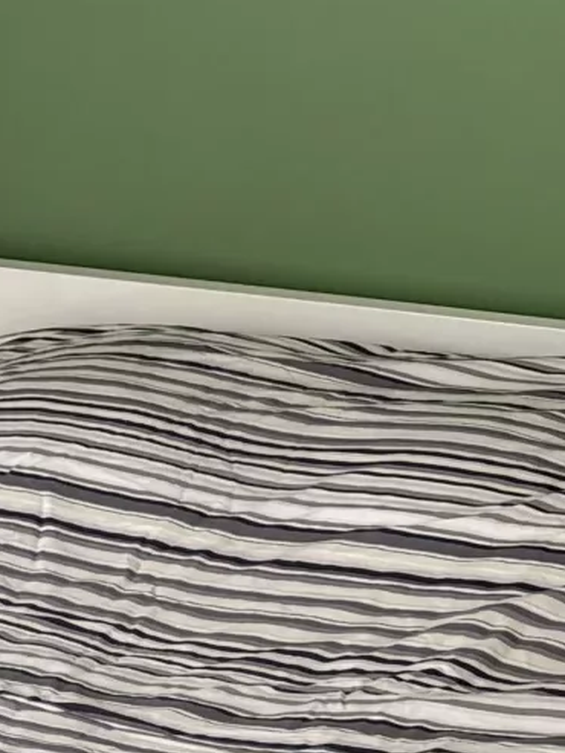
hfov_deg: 10.8
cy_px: 66
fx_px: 2937
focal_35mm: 135
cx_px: 681
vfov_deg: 14.5
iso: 125
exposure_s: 1/121
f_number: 1.6
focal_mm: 5.96
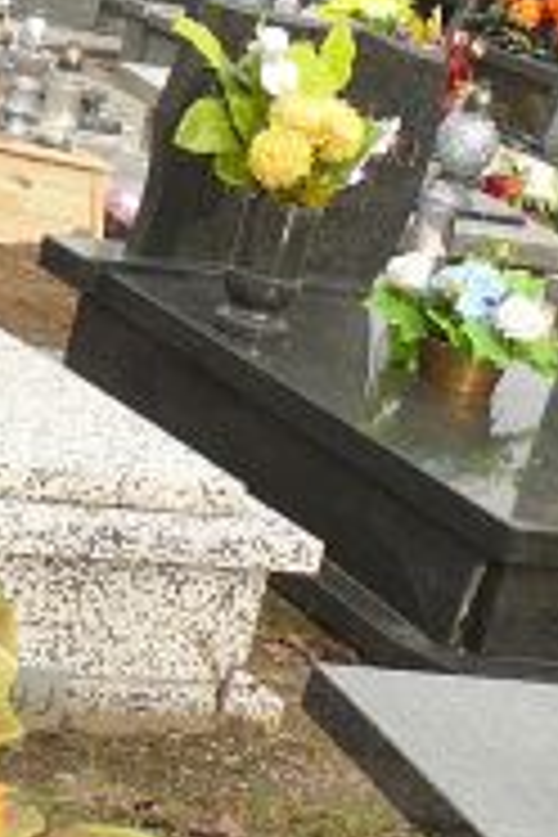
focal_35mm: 125
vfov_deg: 15.8
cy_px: 999
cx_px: -270
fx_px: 2906
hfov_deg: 10.6
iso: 80
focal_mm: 5.2
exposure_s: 1/320
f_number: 2.8
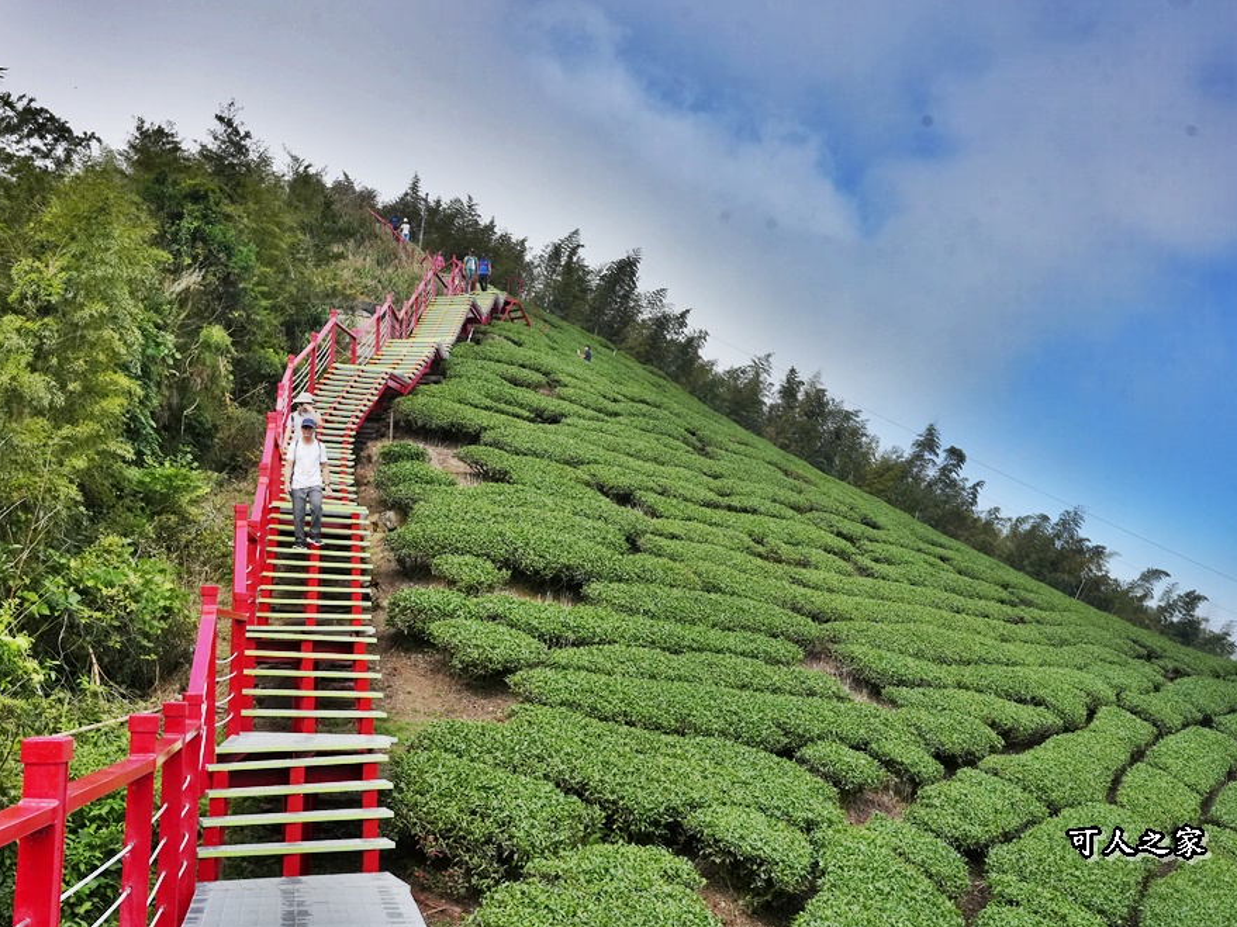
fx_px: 1282
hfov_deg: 51.5
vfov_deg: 39.8
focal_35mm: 36
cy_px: 468
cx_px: 578
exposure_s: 1/3200
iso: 2500
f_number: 10
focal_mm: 32.8
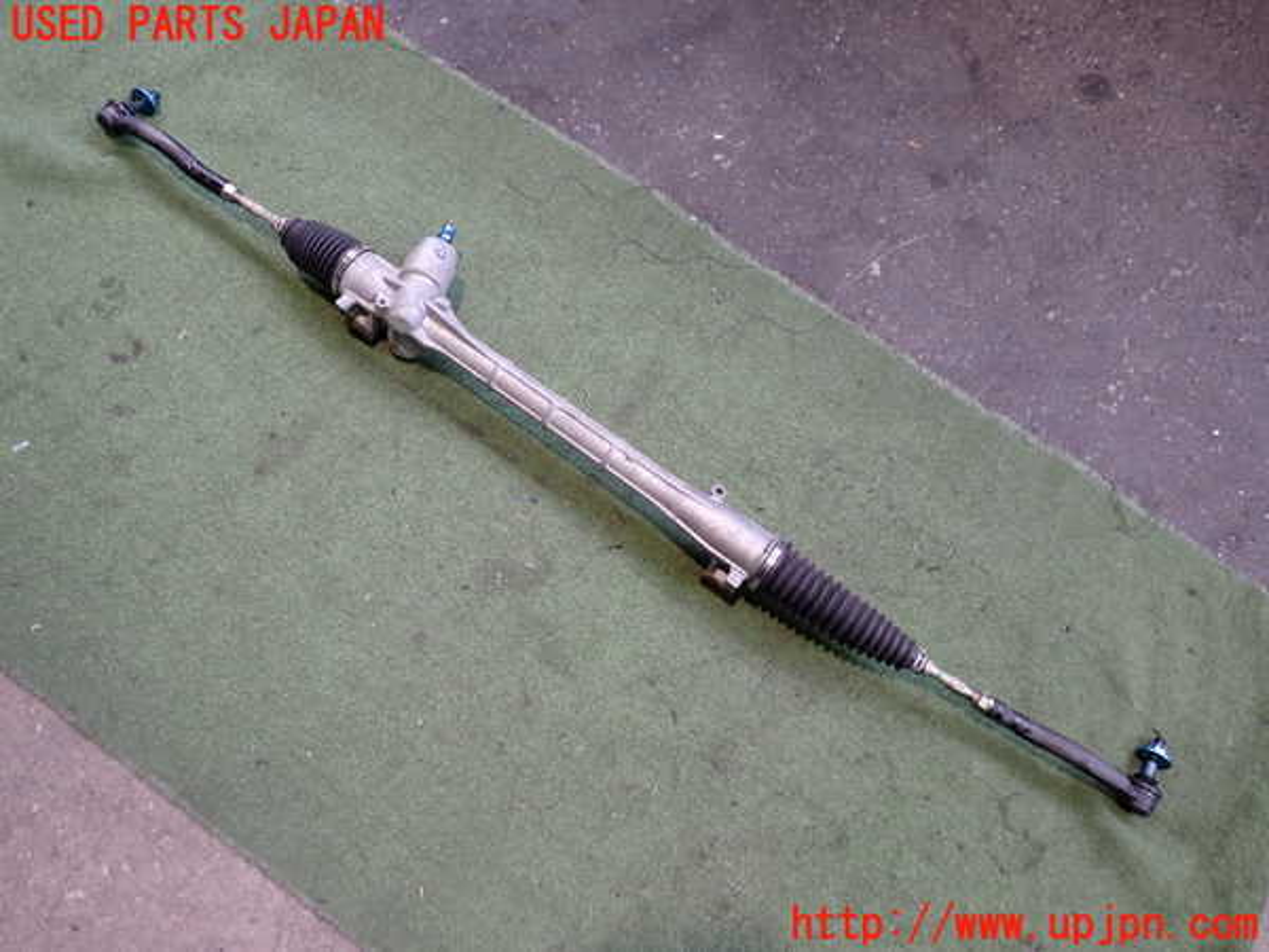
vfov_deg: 46.8
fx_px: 1100
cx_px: 634
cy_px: 476
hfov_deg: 60.0
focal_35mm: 30
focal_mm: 5.4
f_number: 2.3
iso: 200
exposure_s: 1/30
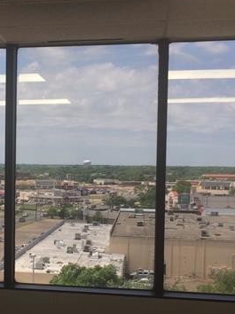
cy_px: 190
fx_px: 571
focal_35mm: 63
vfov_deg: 30.7
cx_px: 20
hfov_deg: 22.6
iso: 32
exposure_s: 1/155
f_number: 2.2
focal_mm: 4.15
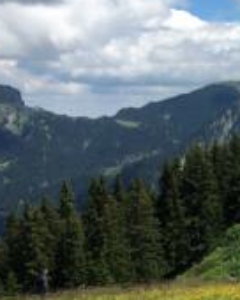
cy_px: 171
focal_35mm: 98
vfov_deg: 19.6
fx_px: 870
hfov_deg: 15.1
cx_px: 296
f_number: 2.2
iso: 25
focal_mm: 4.15
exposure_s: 1/2198
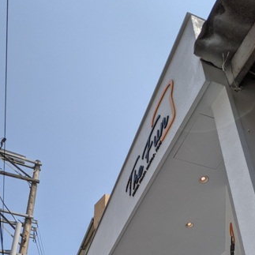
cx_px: 125
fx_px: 292
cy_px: 287
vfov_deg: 38.3
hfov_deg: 47.2
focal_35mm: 35
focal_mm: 2.22
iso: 37
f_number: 2.2
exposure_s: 1/1567
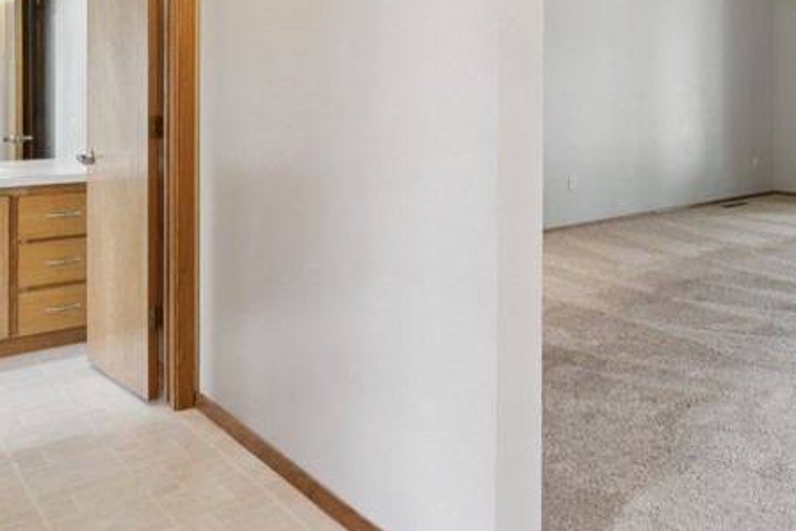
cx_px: 760
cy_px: 78
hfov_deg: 48.0
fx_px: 752
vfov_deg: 37.0
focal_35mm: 34
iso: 200
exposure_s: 1/20
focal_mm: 14
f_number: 5.6
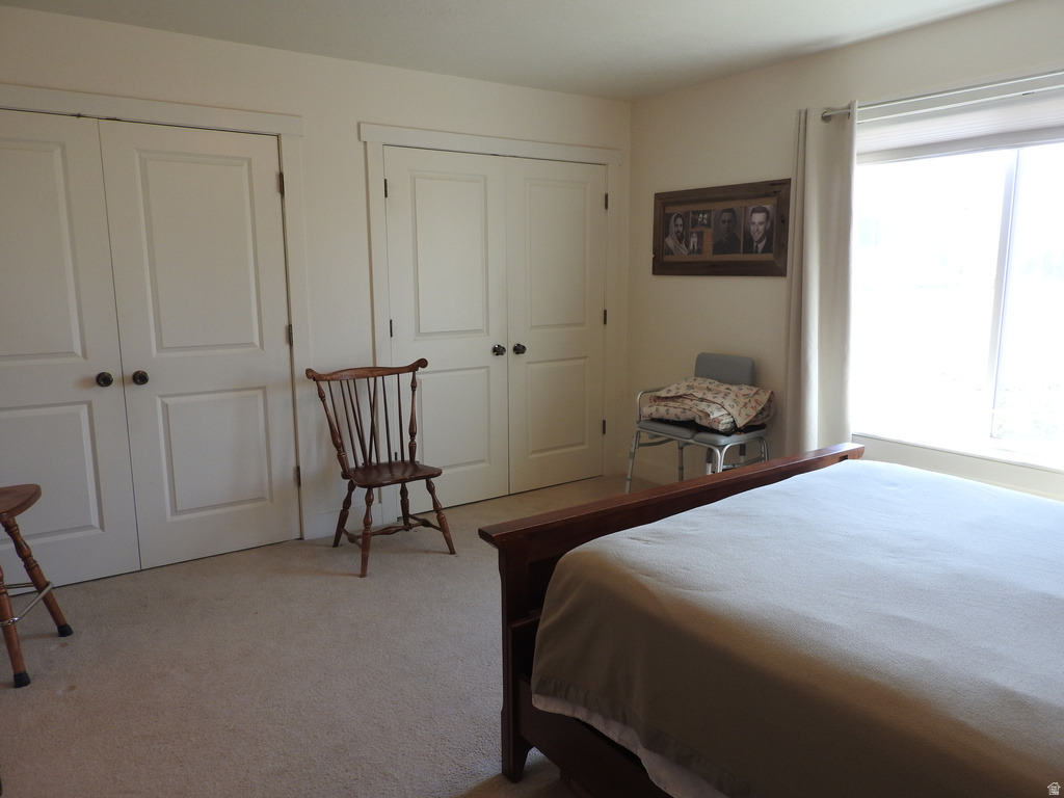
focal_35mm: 24
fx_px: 738
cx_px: 532
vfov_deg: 56.8
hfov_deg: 71.6
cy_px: 399
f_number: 3.3
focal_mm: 4.3
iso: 100
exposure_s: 1/50
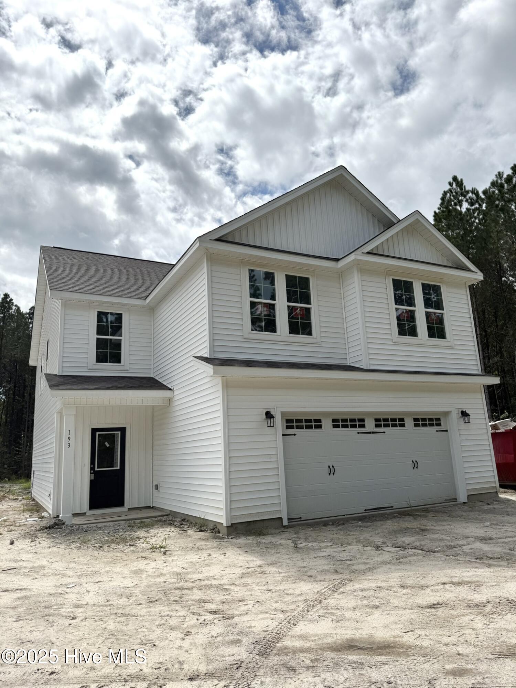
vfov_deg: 71.6
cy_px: 344
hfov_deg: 56.8
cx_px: 258
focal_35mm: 24
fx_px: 477
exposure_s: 1/14286
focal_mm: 6.76
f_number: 1.78
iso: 64
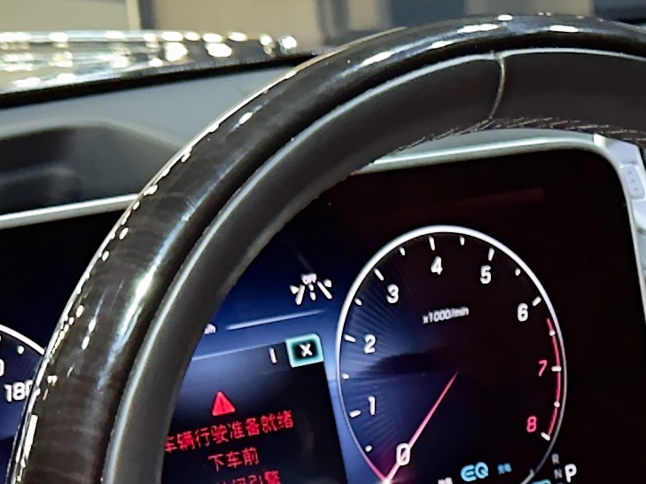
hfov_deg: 14.4
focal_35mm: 126
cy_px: 828
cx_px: 1023
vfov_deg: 11.1
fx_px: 2350
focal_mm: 6.76
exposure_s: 1/10
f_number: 1.78
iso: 100
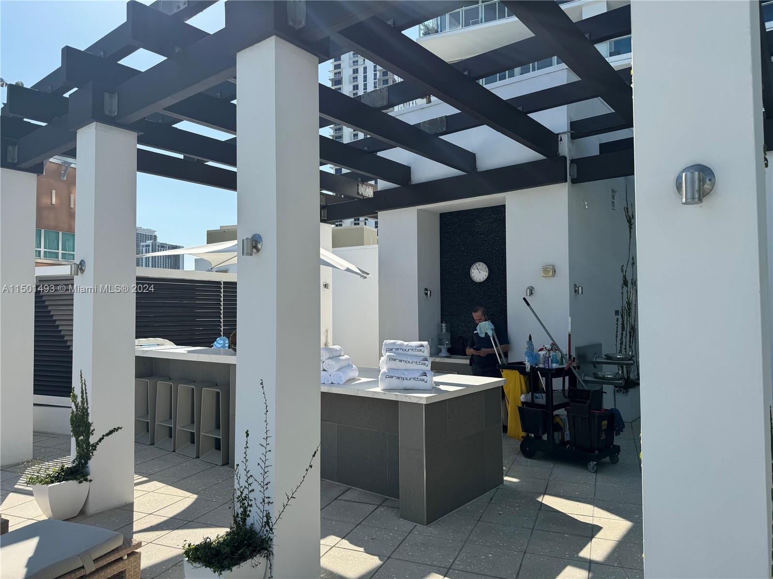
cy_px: 290
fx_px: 536
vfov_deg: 56.8
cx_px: 386
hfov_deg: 71.6
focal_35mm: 24
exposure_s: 1/4310
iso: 80
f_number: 1.78
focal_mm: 6.86
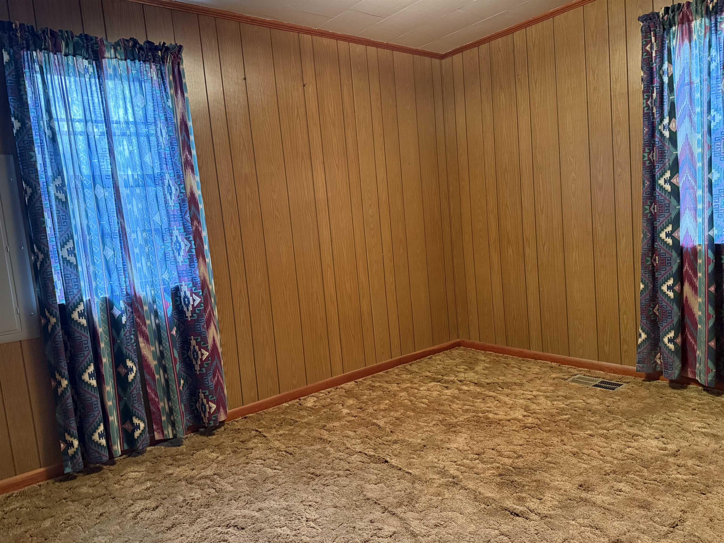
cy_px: 272
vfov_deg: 56.8
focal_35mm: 24
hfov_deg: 71.6
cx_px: 362
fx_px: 502
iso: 1000
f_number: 1.78
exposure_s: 1/40
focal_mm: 6.76
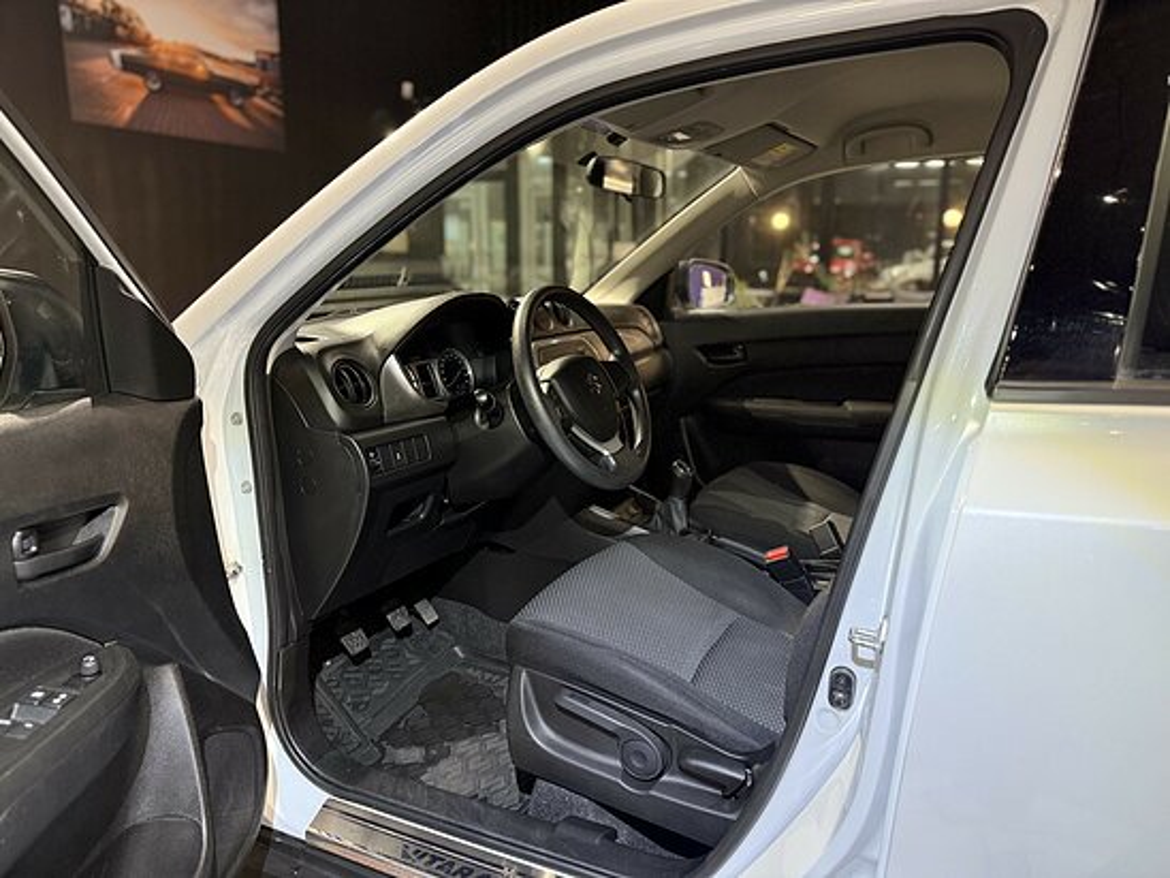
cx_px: 585
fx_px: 811
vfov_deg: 56.8
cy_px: 439
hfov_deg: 71.6
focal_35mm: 24
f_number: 1.78
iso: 250
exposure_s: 1/42
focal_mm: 6.76
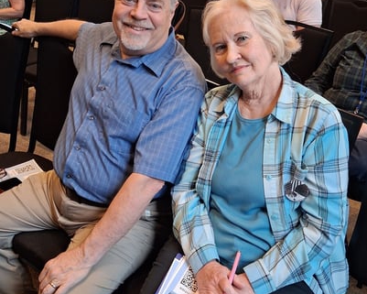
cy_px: 126
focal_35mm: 42
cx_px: 190
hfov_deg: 43.8
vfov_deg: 35.6
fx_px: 456
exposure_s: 1/50
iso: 250
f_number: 1.8
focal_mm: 4
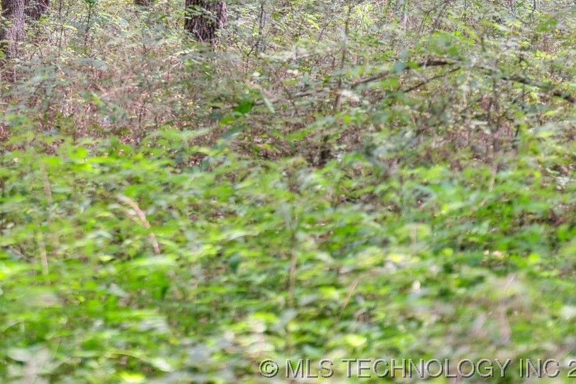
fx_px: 3984
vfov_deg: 5.5
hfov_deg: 8.2
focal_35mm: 249
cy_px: -34
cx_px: -15
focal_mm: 75
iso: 250
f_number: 3.5
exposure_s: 1/250
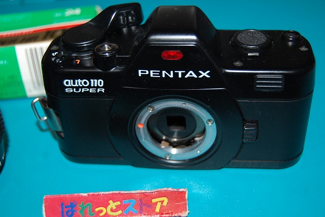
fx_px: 461
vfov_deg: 26.5
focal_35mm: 51
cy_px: 108
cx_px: 162
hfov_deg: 38.8
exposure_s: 1/60
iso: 400
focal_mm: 34
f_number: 4.5
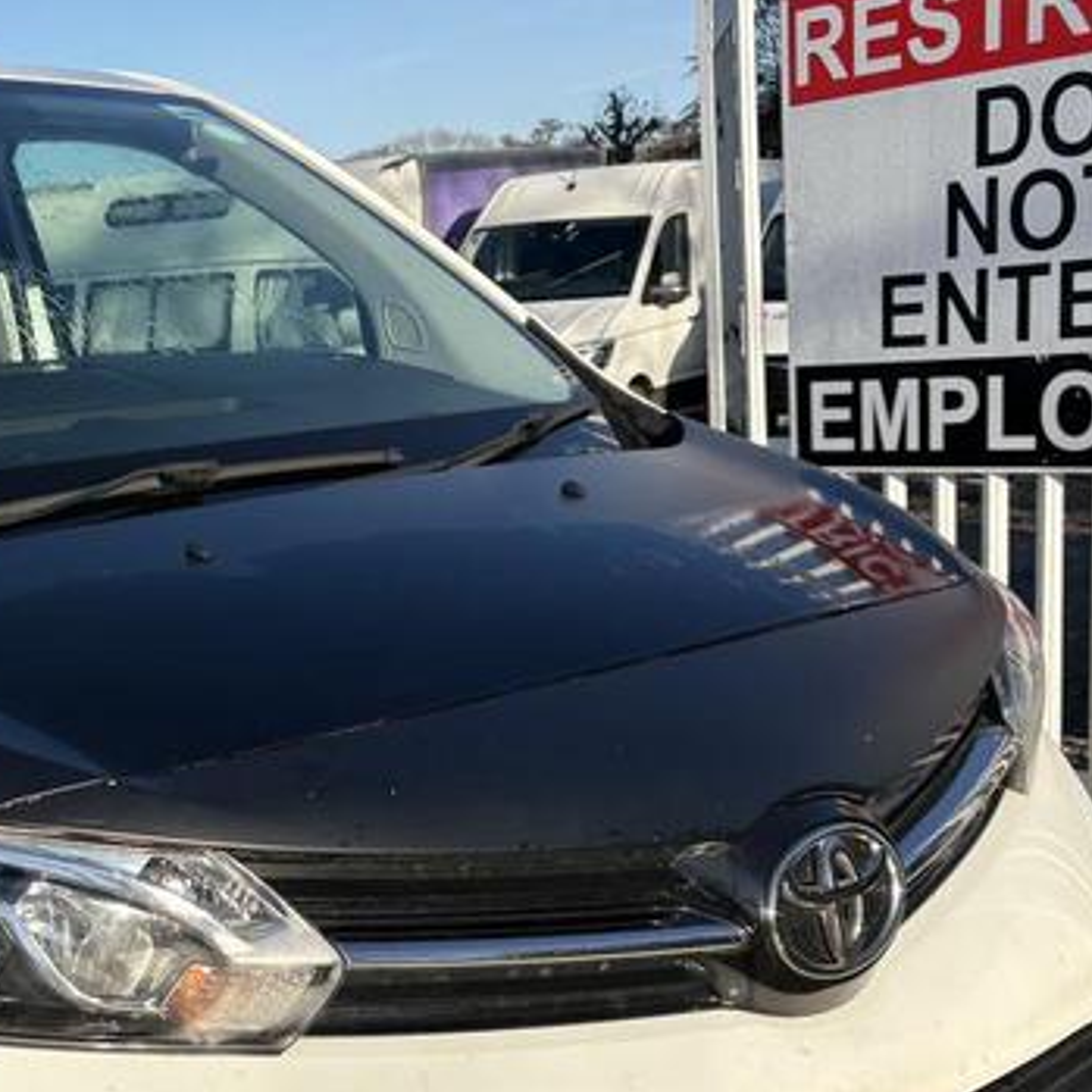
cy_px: 870
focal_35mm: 59
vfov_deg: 28.5
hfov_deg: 28.0
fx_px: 2106
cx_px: 103
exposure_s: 1/2985
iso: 50
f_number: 1.6
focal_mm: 5.96
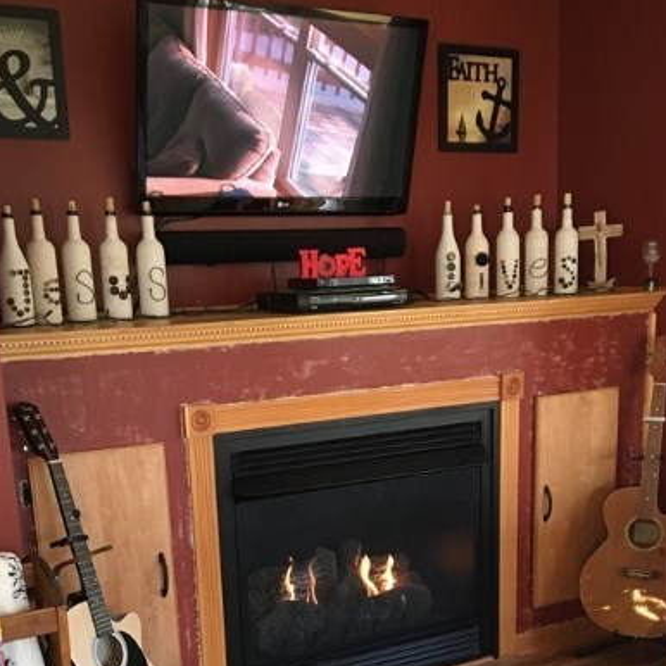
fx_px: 1110
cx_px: 373
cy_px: 549
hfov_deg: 33.4
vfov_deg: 32.3
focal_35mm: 51
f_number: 2.2
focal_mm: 4.15
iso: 200
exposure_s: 1/30
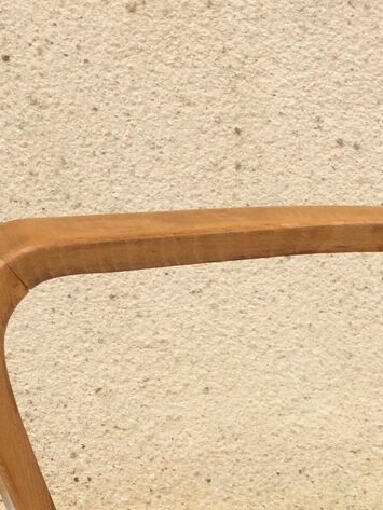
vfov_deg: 18.1
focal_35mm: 100
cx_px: 521
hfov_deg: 14.1
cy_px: 700
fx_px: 1475
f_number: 2.2
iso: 32
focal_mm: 4.15
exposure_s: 1/101
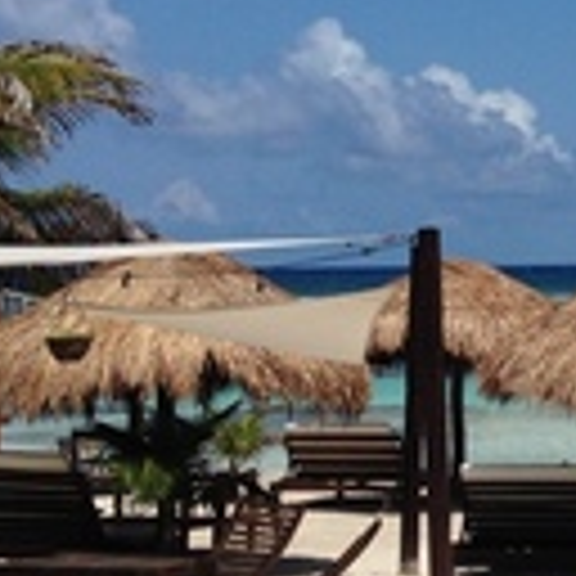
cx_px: 900
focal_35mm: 114
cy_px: 259
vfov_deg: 15.3
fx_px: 2146
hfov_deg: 14.2
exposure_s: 1/4525
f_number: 2.4
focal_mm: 4.12
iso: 50
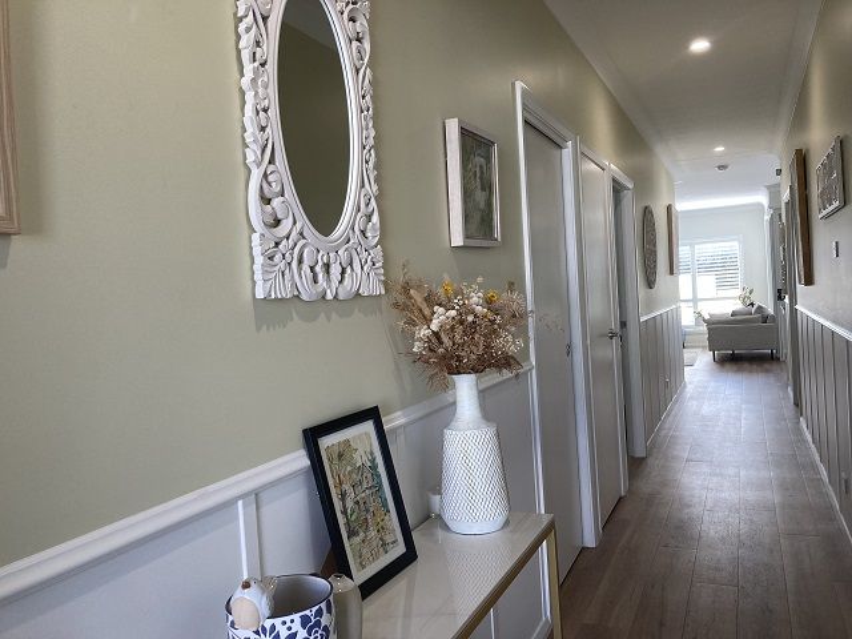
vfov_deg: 49.7
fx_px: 689
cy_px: 320
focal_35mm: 28
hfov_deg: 63.4
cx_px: 426
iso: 64
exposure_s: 1/100
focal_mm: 3.99
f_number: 1.8
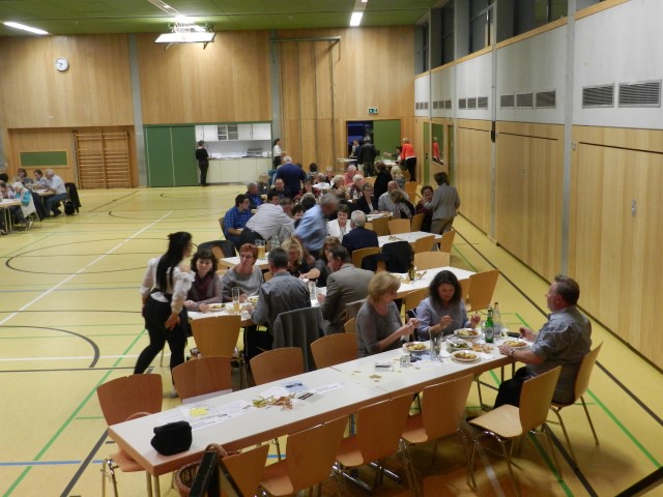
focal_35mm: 38
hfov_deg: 49.0
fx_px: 728
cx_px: 332
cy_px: 248
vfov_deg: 37.7
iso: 400
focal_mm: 6.7
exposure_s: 1/20
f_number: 4
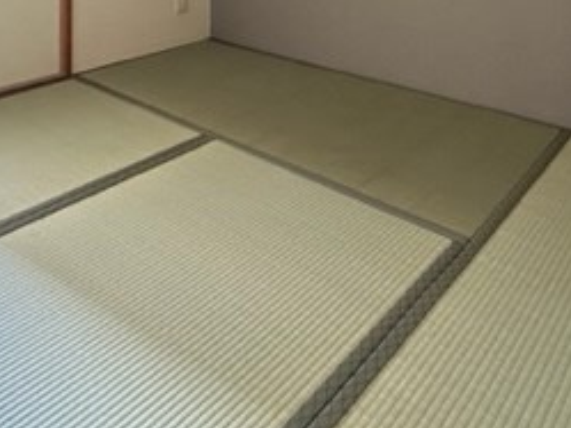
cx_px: 234
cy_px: -112
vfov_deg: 31.6
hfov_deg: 51.1
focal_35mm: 36
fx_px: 594
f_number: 2.2
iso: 1250
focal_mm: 2.22
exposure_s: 1/53
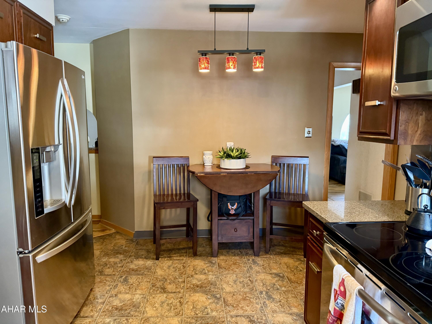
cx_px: 216
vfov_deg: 56.8
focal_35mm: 24
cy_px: 162
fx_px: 300
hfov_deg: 71.6
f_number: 1.78
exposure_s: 1/40
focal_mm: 6.76
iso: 640
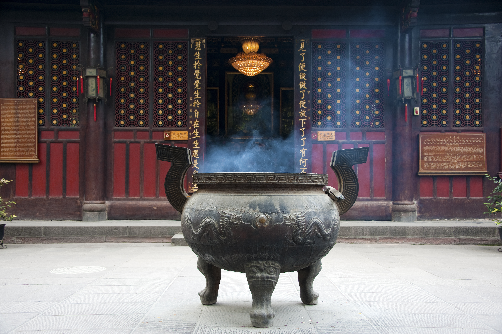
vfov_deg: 35.0
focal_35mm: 38
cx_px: 251
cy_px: 167
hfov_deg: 50.7
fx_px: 530
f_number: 6.3
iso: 400
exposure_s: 1/160
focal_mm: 38
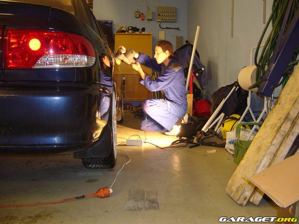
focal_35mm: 35
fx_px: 302
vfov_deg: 40.7
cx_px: 150
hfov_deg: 52.6
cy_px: 112
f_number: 2.8
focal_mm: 5.8
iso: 80
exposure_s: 1/8
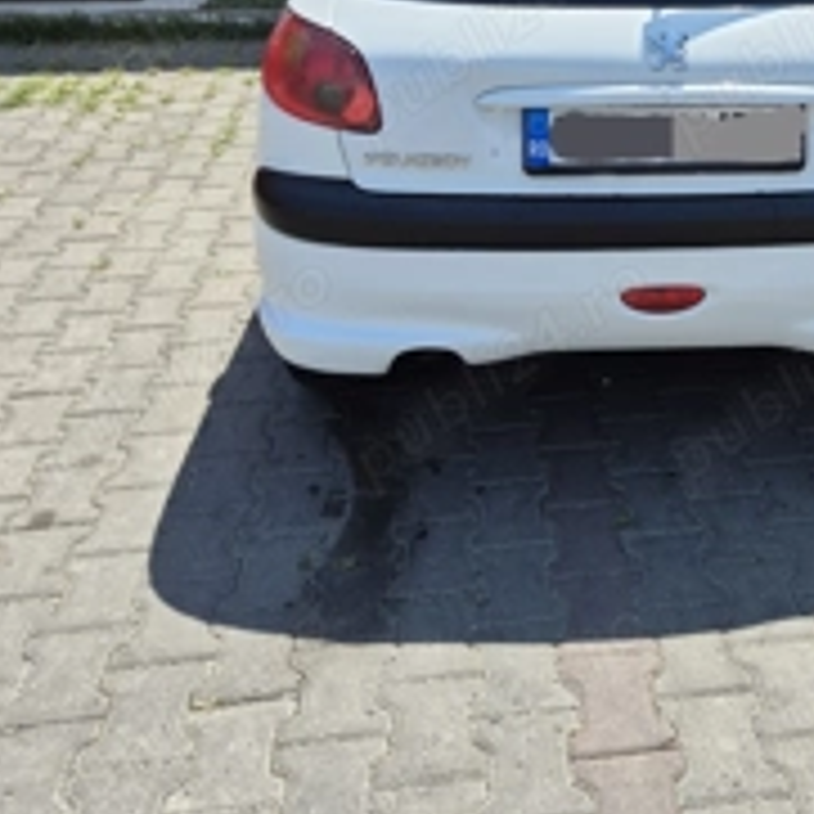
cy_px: 103
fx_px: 1197
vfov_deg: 35.6
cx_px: 657
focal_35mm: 45
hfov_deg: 36.2
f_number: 1.8
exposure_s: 1/1250
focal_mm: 5.4
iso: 25
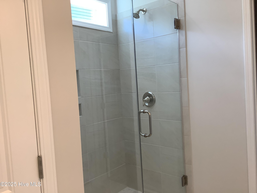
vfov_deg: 45.4
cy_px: 96
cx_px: 128
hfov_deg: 58.4
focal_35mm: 31
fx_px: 230
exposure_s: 1/120
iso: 80
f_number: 2.4
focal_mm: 3.3
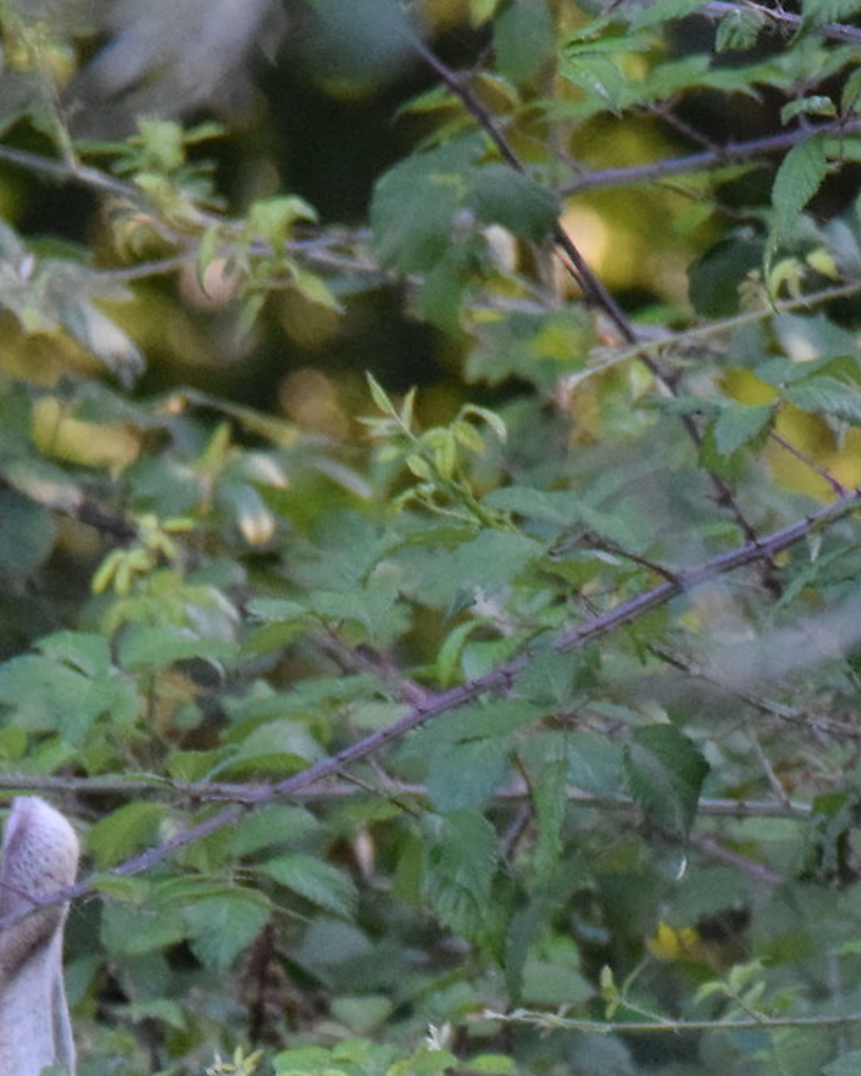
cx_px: -9
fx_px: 105172
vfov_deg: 0.6
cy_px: 1316
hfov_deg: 0.5
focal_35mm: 3301
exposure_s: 1/500
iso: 3200
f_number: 6.3
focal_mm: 600
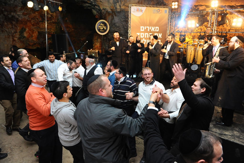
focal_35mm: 24
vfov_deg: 53.1
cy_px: 82
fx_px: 163
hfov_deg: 73.8
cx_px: 122
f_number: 4.5
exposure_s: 1/250
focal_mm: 24
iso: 4000
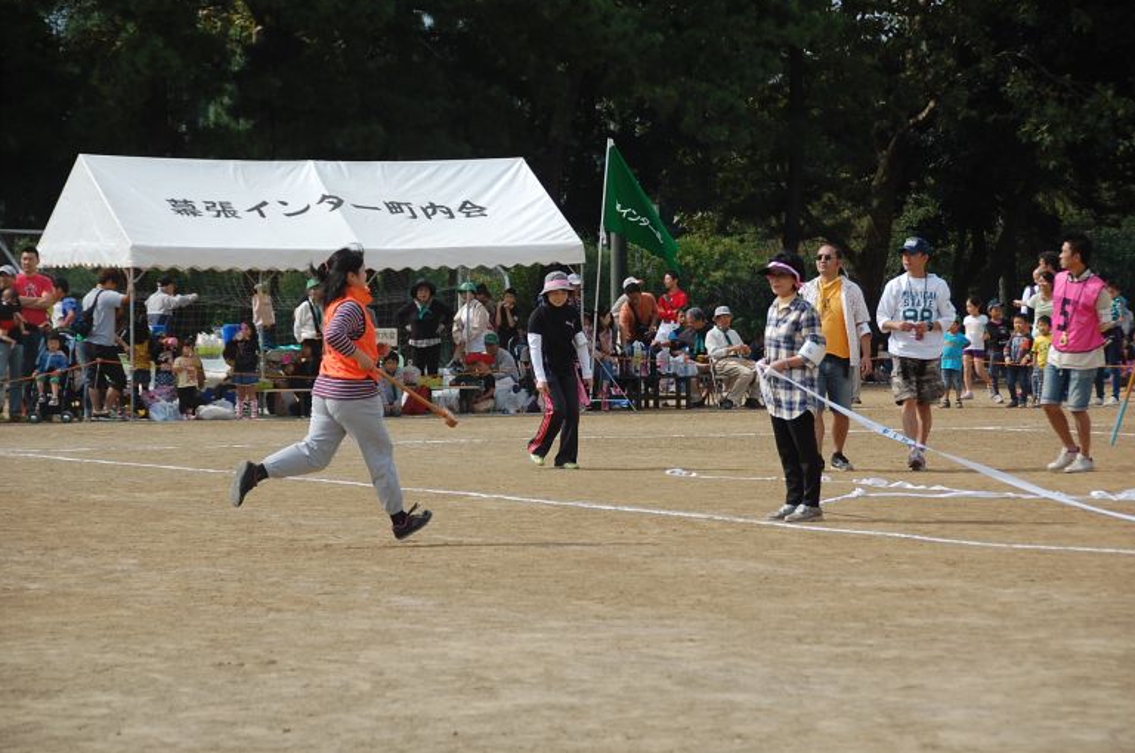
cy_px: 382
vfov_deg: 9.2
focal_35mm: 149
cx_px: 566
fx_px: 4674
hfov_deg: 13.8
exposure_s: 1/1000
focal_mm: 95
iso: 200
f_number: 5.3
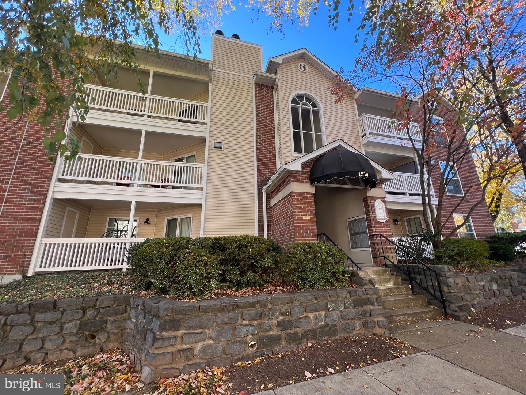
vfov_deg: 89.9
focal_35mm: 13
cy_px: 198
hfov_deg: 106.2
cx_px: 263
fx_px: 198
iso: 32
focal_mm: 1.57
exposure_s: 1/121
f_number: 1.8
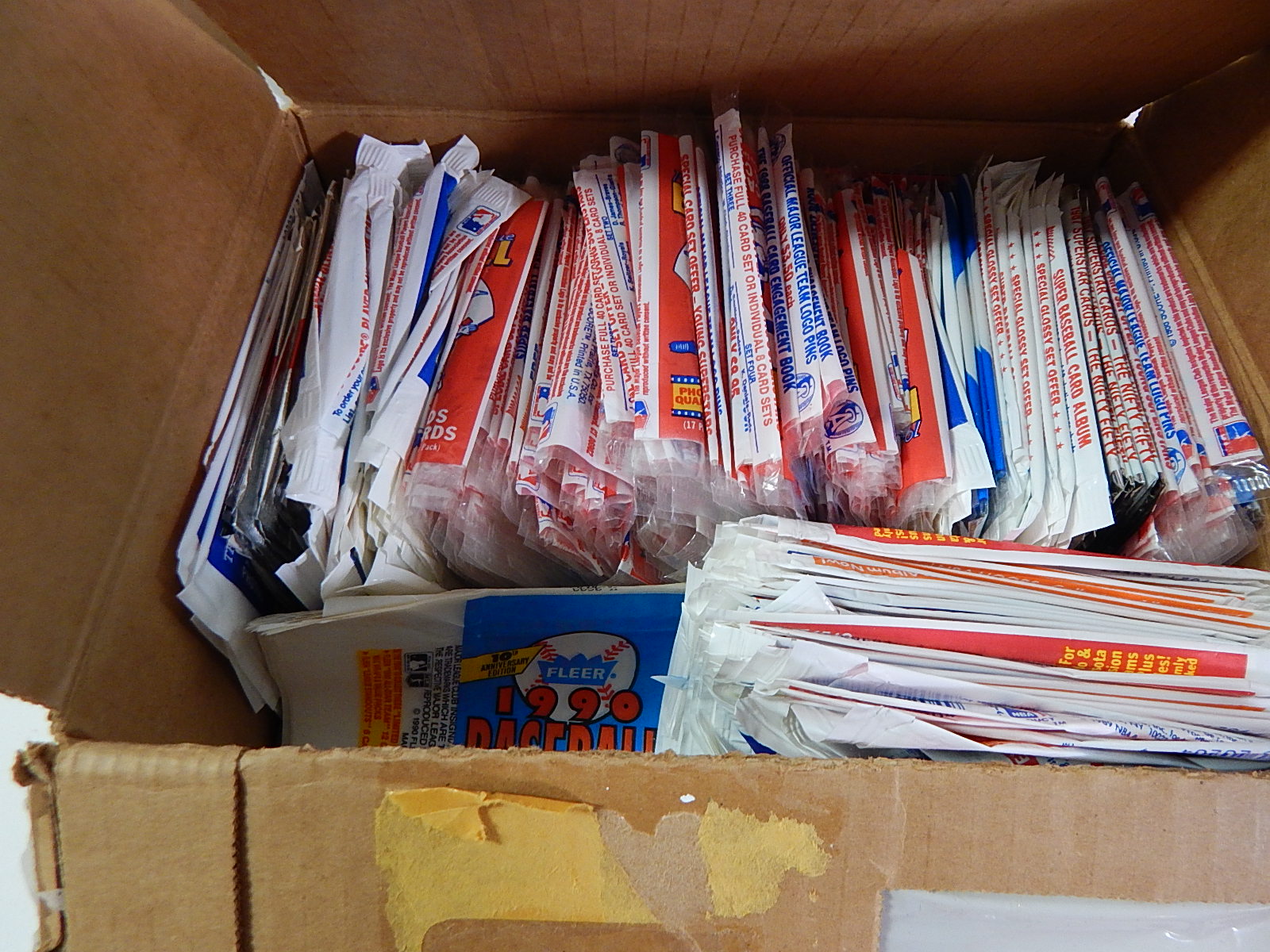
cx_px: 635
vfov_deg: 61.1
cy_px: 476
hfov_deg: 76.4
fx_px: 807
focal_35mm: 22
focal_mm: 4
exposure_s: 1/30
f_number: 3
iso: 280
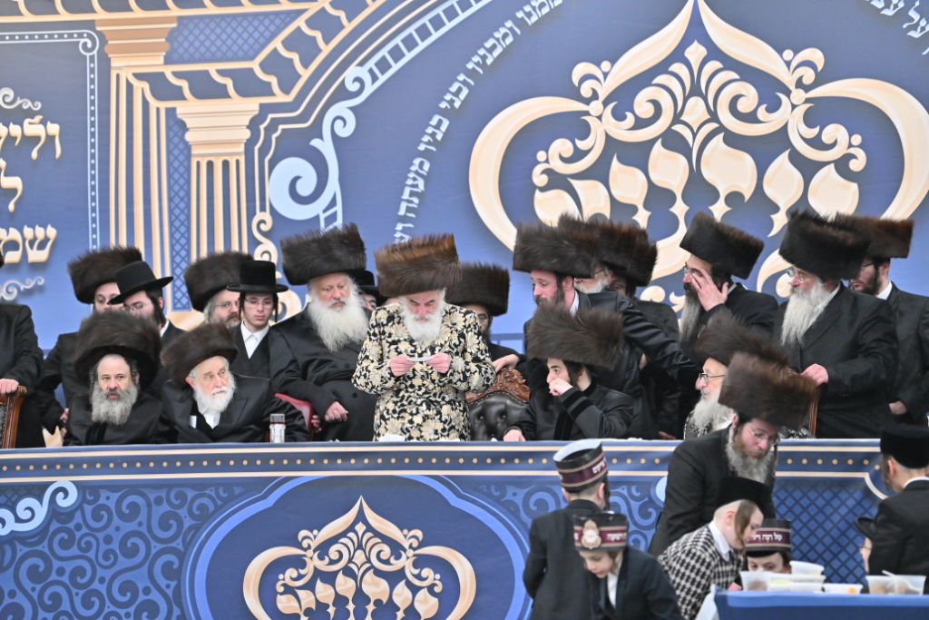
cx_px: 464
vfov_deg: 6.9
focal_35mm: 200
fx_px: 5161
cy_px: 310
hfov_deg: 10.3
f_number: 2.8
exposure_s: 1/400
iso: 1600
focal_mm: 200
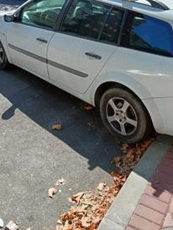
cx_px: 93
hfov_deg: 36.8
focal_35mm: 39
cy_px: 68
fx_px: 260
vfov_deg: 46.7
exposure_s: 1/385
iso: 100
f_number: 1.9
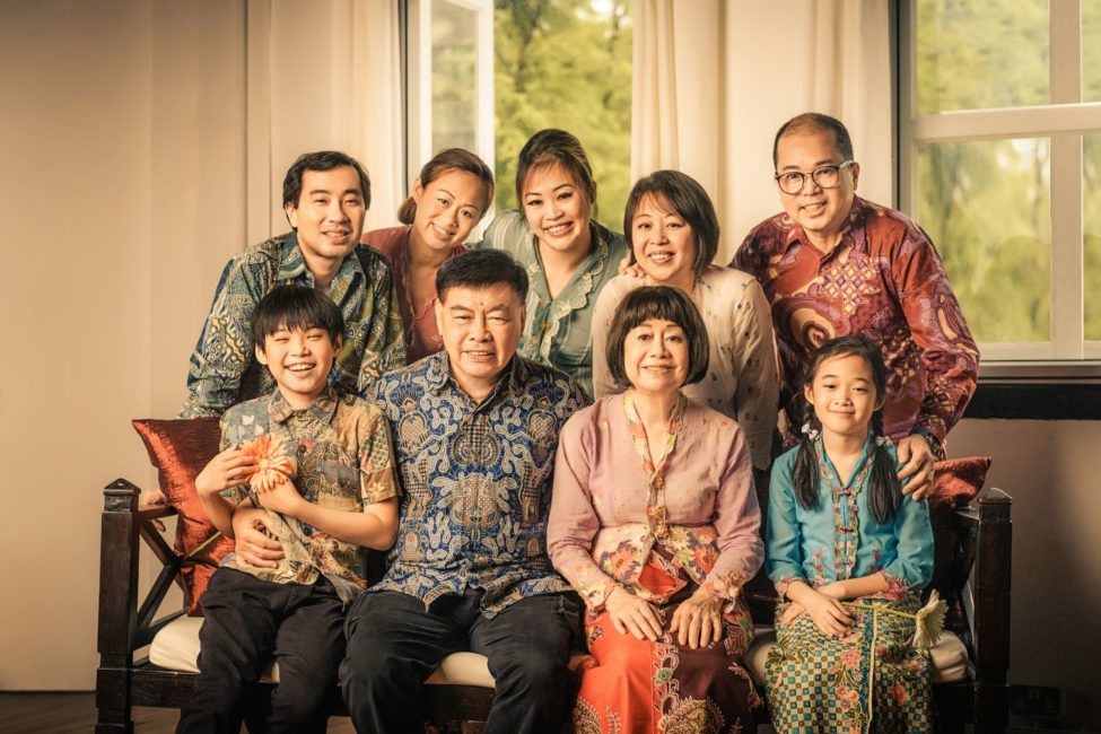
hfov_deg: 28.8
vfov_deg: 19.5
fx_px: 2141
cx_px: 550
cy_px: 367
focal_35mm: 70
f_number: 5
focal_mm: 70
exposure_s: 1/250
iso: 3200
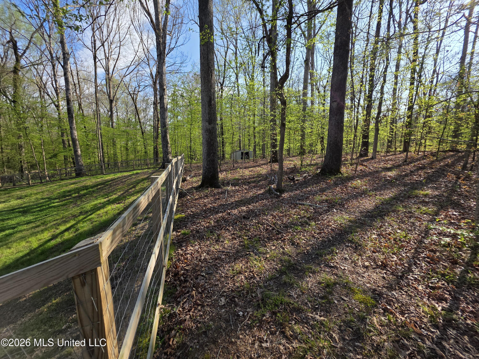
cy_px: 180
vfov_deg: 89.9
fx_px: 180
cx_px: 240
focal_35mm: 13
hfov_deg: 106.2
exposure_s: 1/994
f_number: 1.9
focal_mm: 2.2
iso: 40
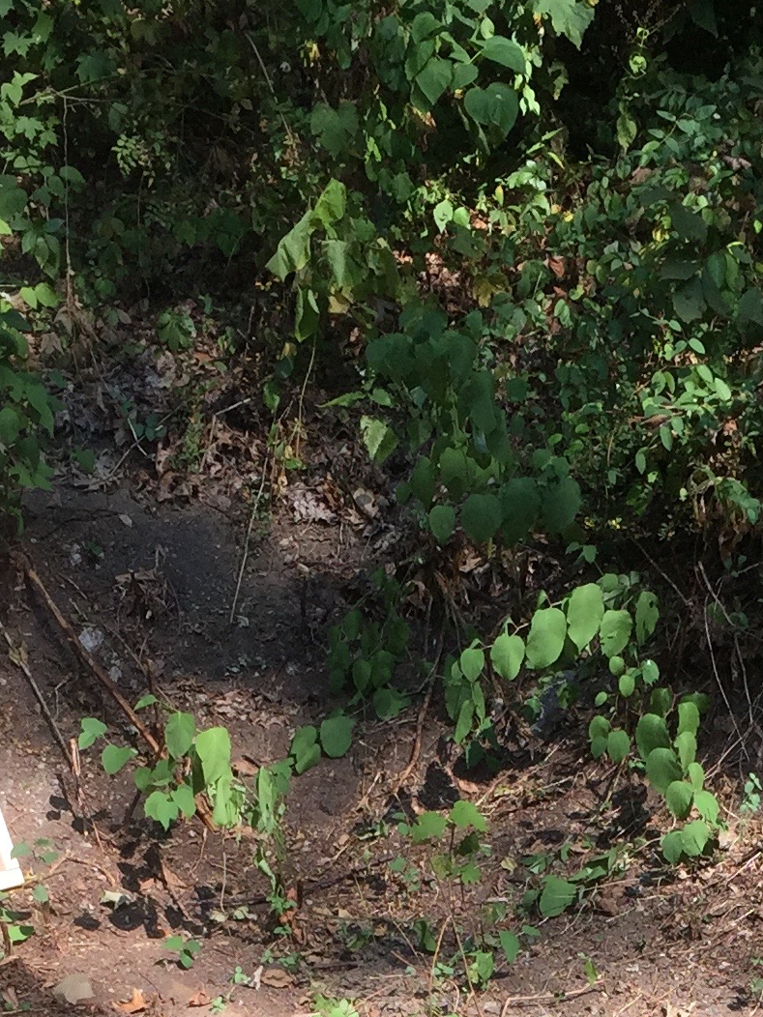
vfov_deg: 19.9
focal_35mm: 90
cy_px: 1339
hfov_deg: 16.4
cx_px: 478
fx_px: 2645
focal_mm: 4.15
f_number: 2.2
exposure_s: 1/694
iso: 32
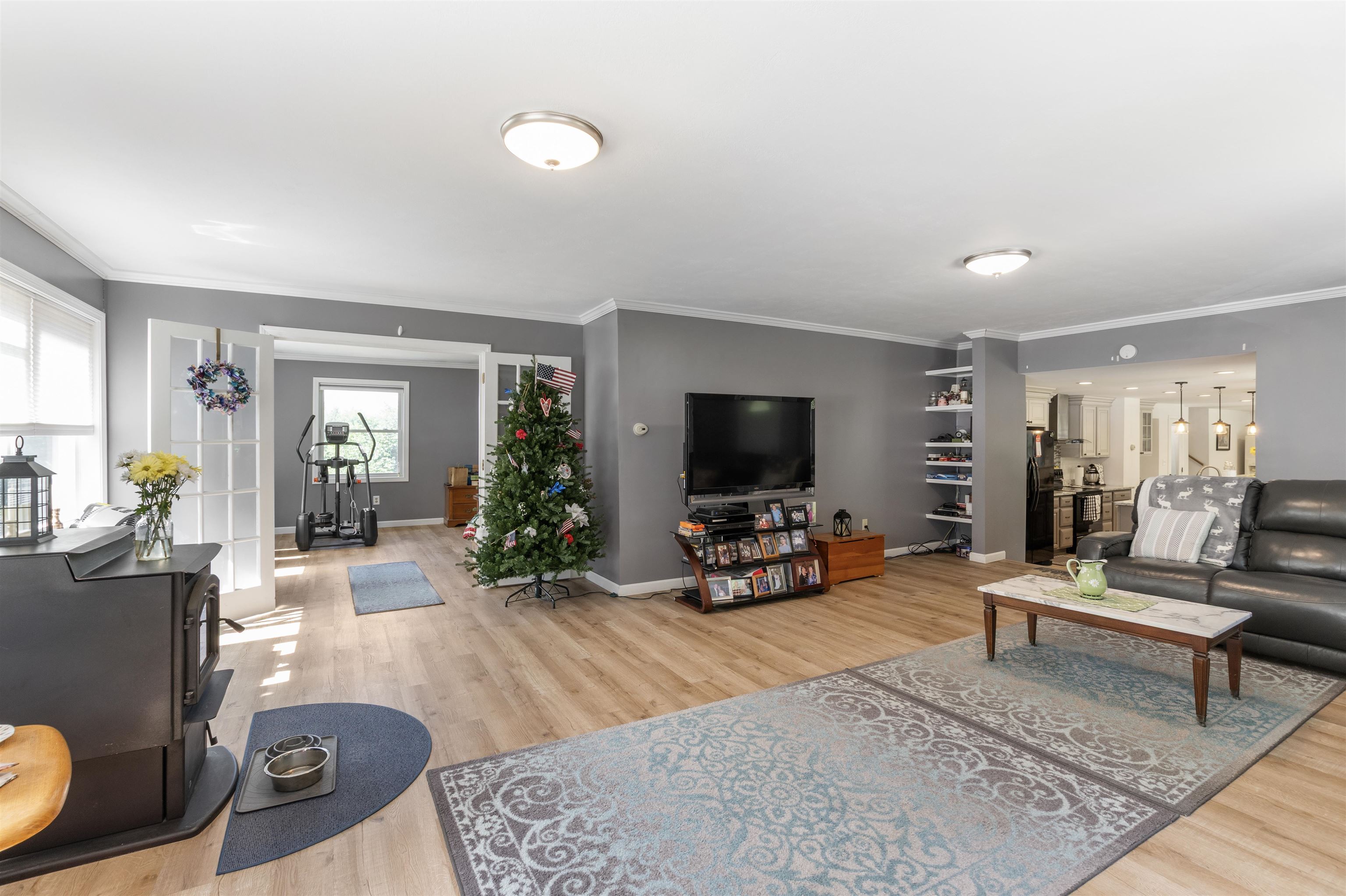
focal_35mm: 15
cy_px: 448
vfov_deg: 77.3
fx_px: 561
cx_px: 673
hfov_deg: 100.4
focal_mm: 10
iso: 100
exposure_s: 1/3
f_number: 8
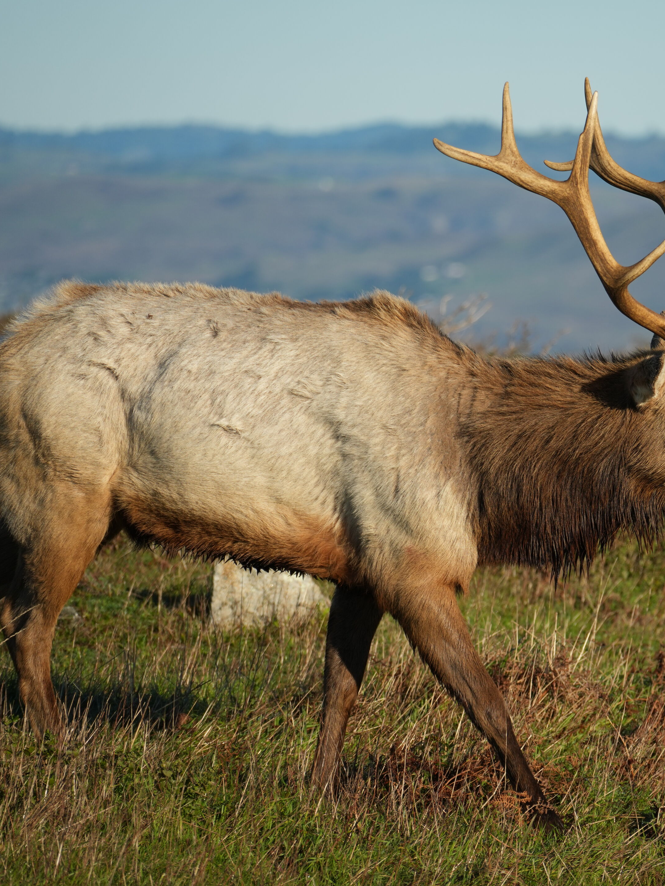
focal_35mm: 390
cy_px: 443
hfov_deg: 3.8
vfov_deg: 5.1
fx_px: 9990
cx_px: 520
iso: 320
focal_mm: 270
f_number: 7.1
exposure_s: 1/1000
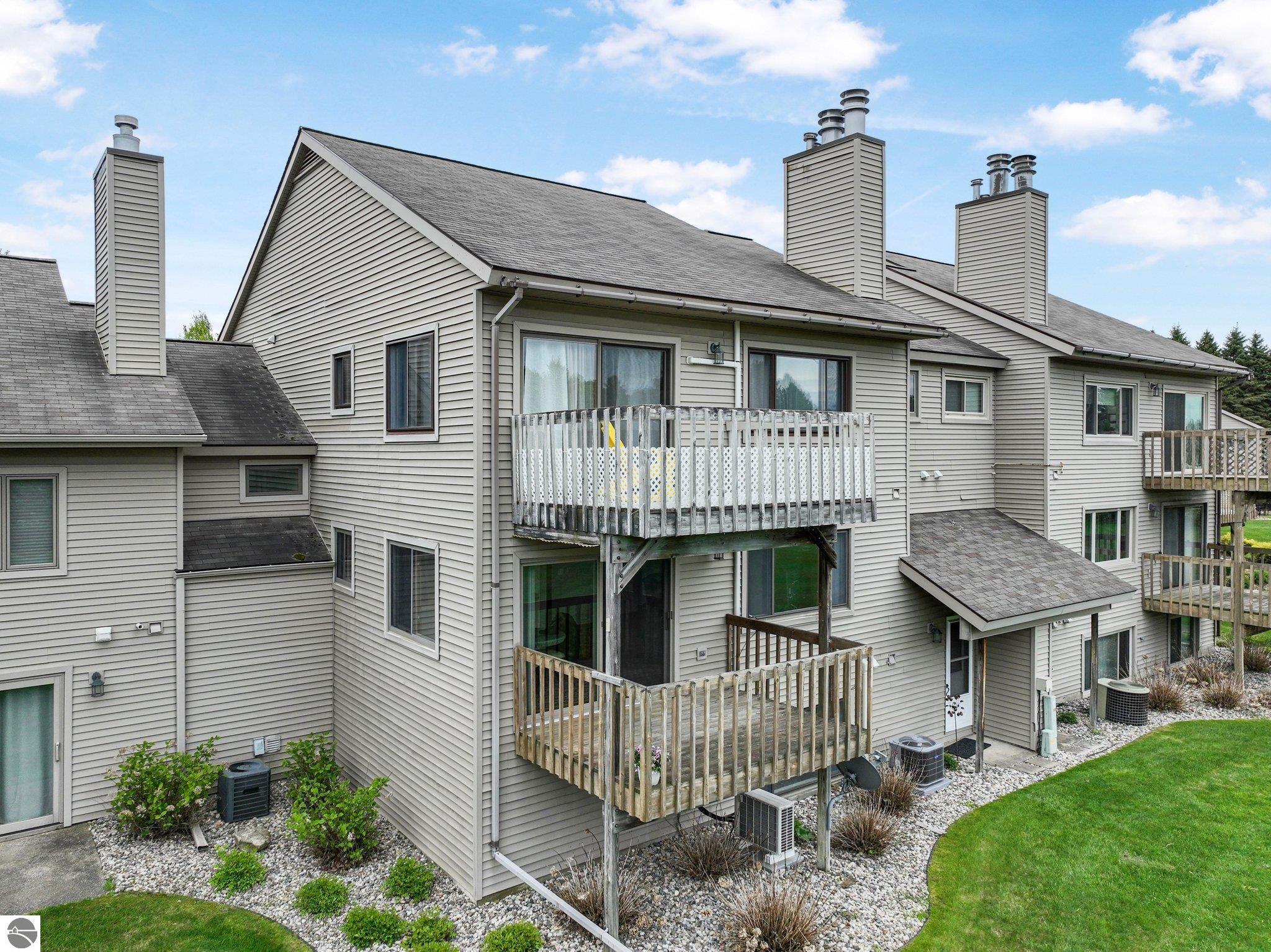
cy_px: 476
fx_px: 881
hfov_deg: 71.6
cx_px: 636
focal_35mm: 24
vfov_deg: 56.8
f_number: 2.8
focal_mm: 12.29
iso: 200
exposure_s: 1/400
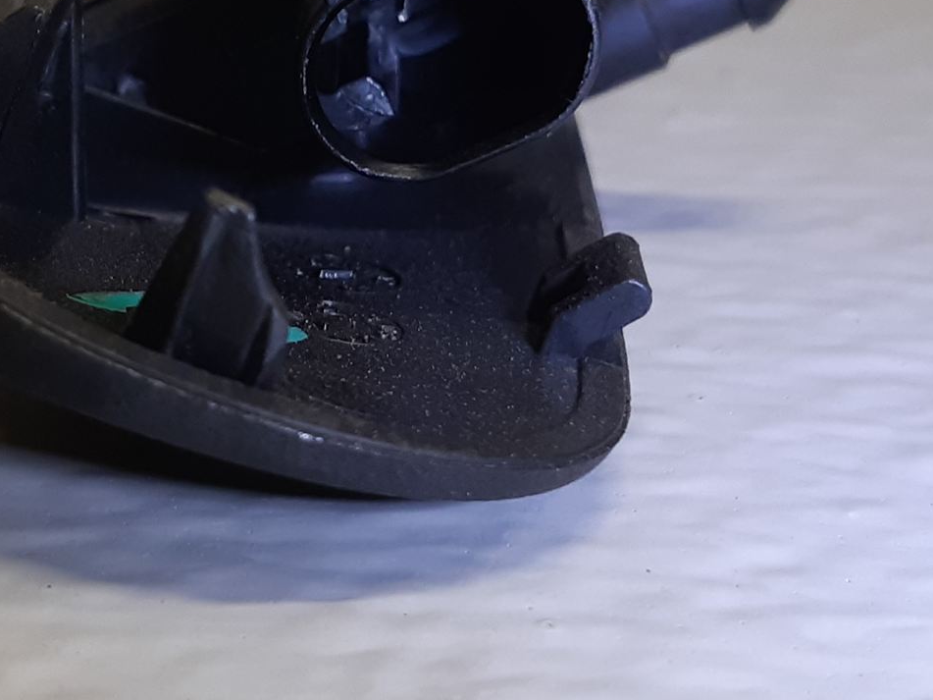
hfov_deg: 33.7
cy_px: 221
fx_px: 1509
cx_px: 246
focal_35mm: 56
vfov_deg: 25.9
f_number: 1.7
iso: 80
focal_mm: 3.93
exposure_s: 1/50
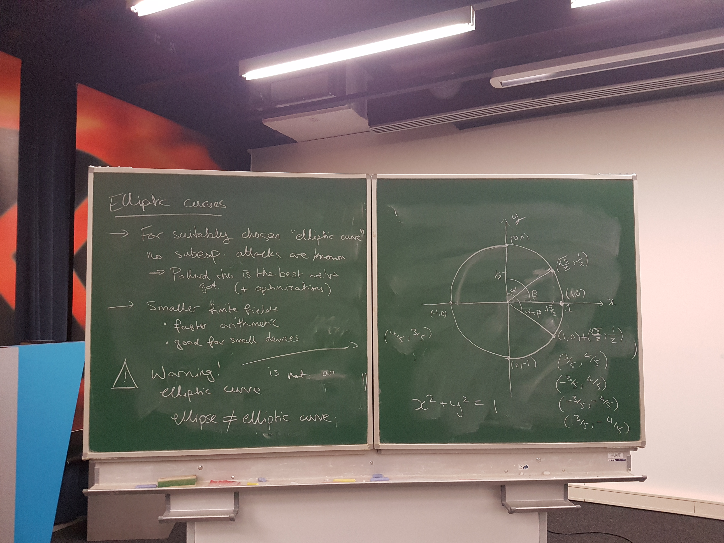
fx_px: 544
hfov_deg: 67.3
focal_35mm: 26
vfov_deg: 53.1
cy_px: 272
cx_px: 362
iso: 160
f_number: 1.7
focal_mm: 4.2
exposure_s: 1/50
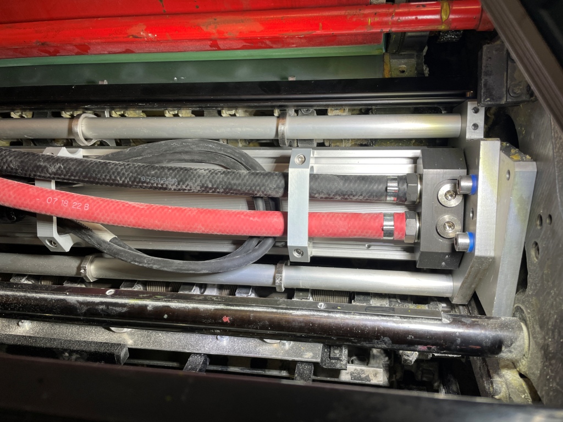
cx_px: 282
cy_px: 211
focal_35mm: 26
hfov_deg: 67.3
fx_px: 423
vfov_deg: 53.1
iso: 64
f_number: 1.6
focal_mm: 4.2
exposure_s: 1/100
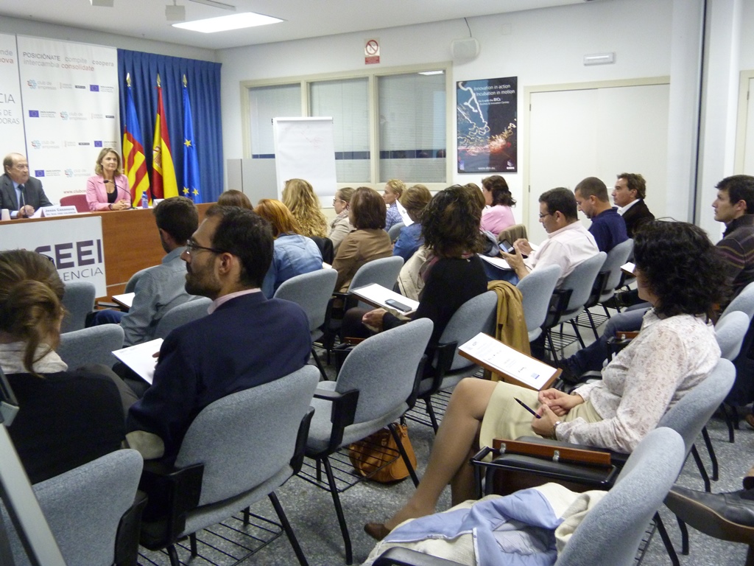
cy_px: 283
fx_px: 697
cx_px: 377
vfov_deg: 44.2
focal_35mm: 32
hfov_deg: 56.8
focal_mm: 5.7
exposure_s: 1/13
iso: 400
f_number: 3
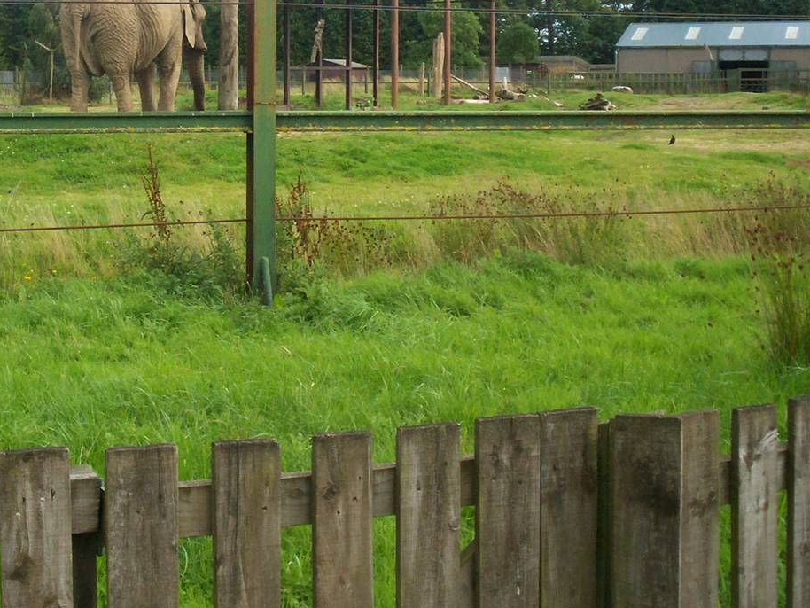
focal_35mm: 63
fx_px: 1475
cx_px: 236
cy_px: 134
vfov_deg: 23.0
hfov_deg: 30.4
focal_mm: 5.9
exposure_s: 1/314
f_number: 4.5
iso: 100
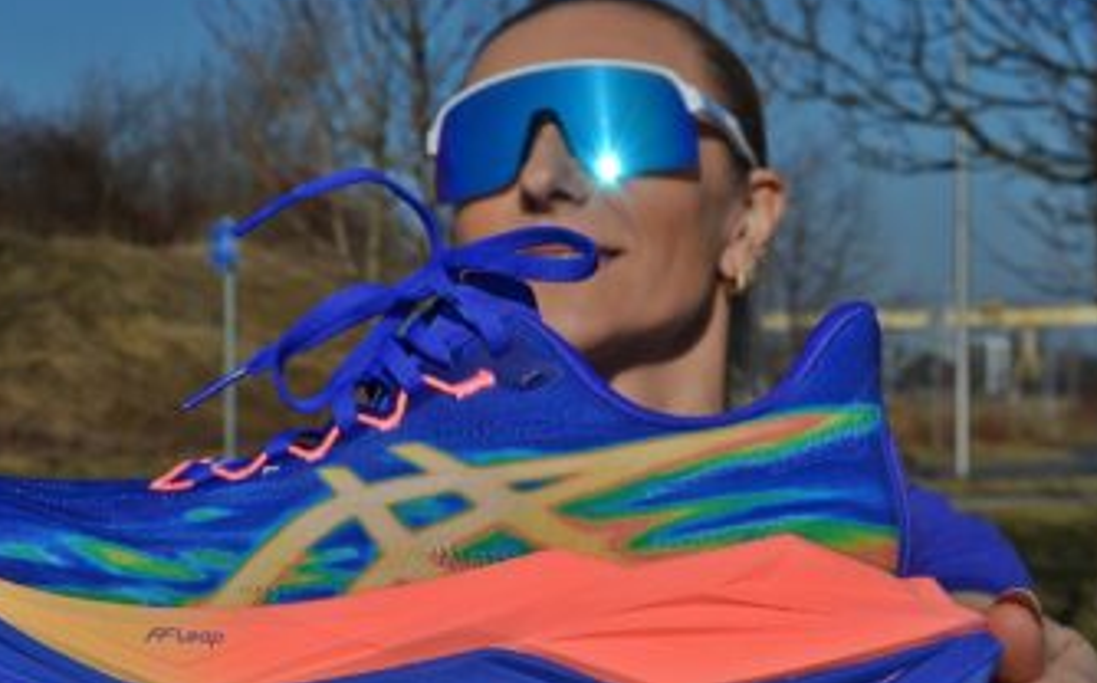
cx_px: 529
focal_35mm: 66
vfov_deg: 19.5
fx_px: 1971
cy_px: 499
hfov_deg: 31.1
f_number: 7.1
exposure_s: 1/2000
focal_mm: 24
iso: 180
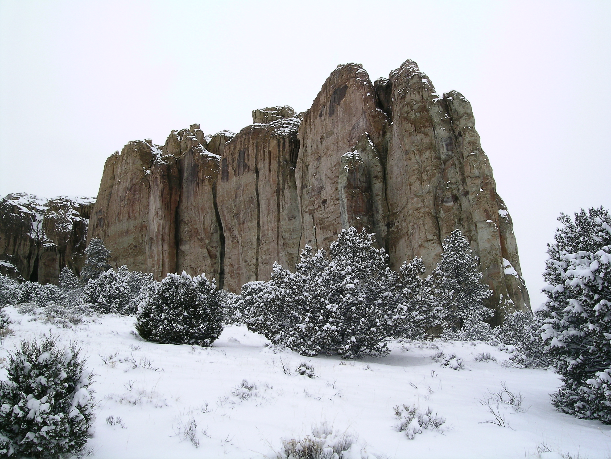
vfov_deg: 49.7
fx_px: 494
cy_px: 230
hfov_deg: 63.4
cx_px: 306
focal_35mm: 28
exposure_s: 1/265
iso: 50
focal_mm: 5.8
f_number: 7.9
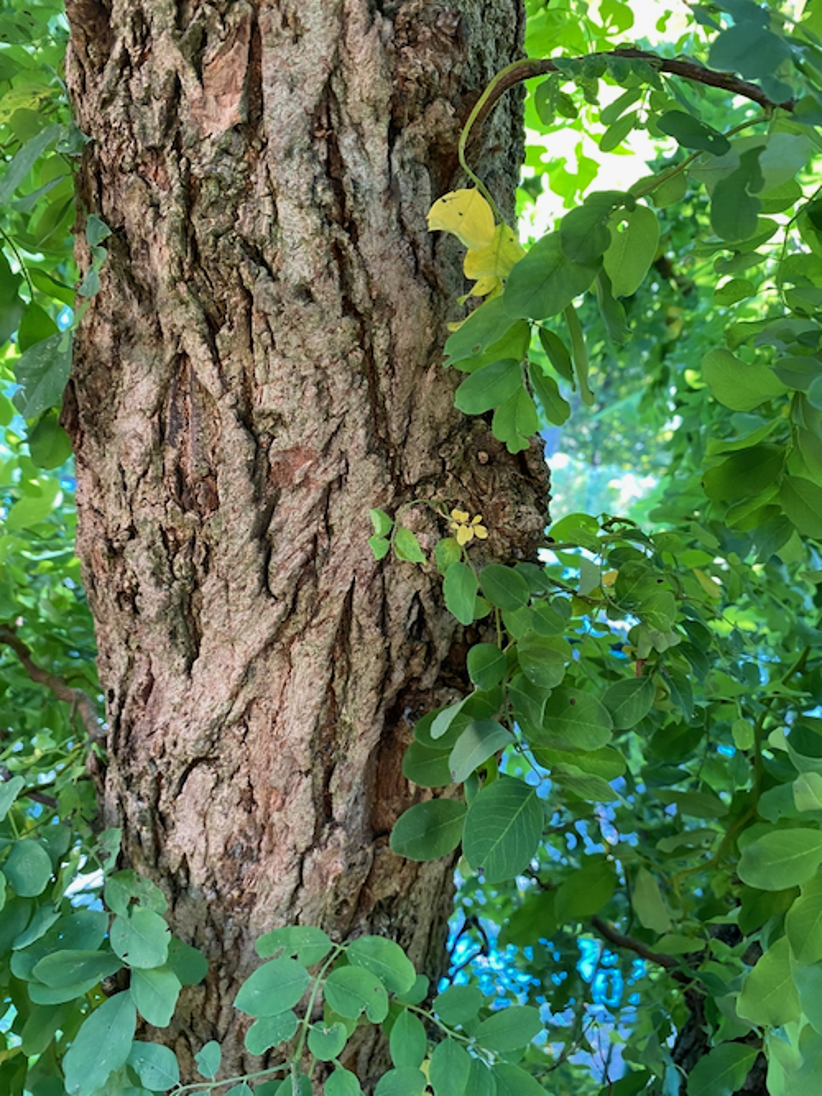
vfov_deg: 67.3
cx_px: 411
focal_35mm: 26
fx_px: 823
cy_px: 548
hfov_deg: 53.0
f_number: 1.8
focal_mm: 4.25
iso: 200
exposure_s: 1/60
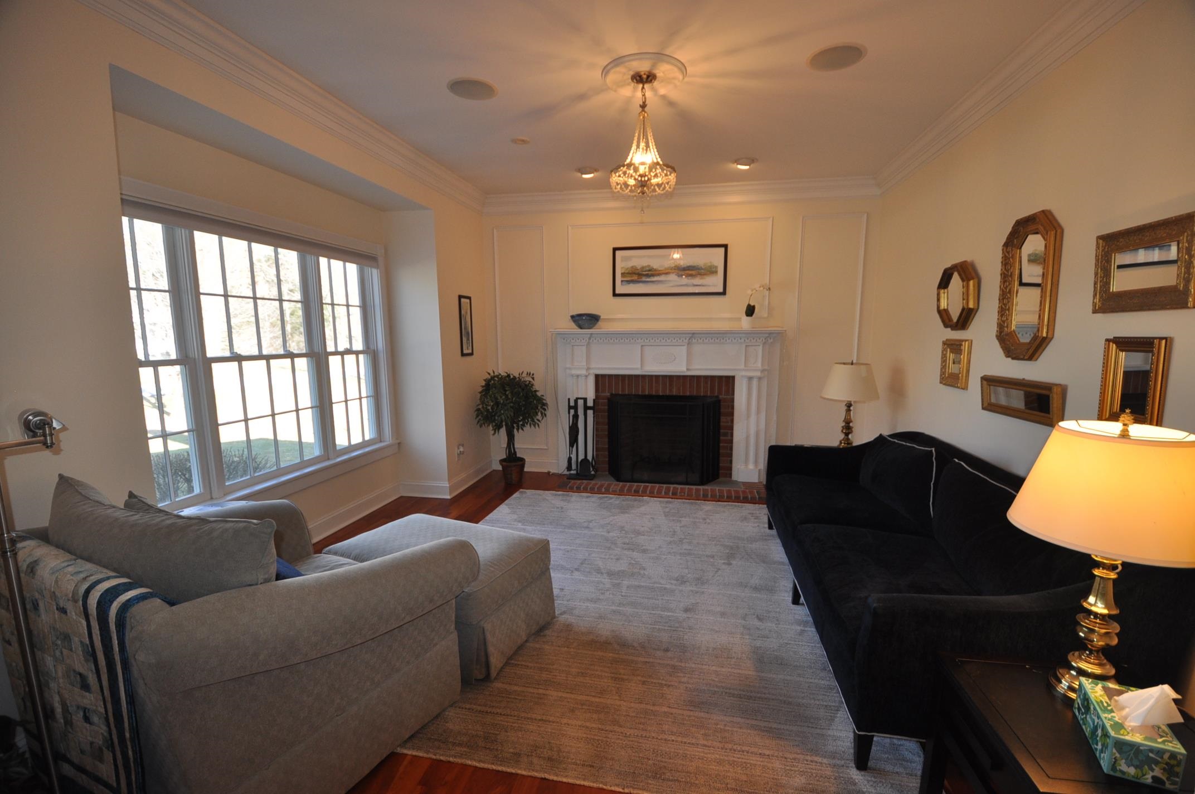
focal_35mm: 15
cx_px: 598
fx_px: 497
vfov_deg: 77.2
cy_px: 397
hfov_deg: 100.5
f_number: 3.5
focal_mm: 10
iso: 400
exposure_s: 1/125
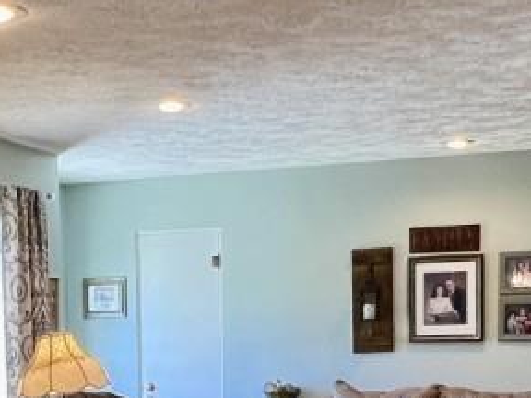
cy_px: 418
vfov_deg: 21.6
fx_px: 997
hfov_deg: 29.1
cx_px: 100
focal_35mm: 65
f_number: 1.8
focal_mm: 1.57
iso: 200
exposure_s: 1/60
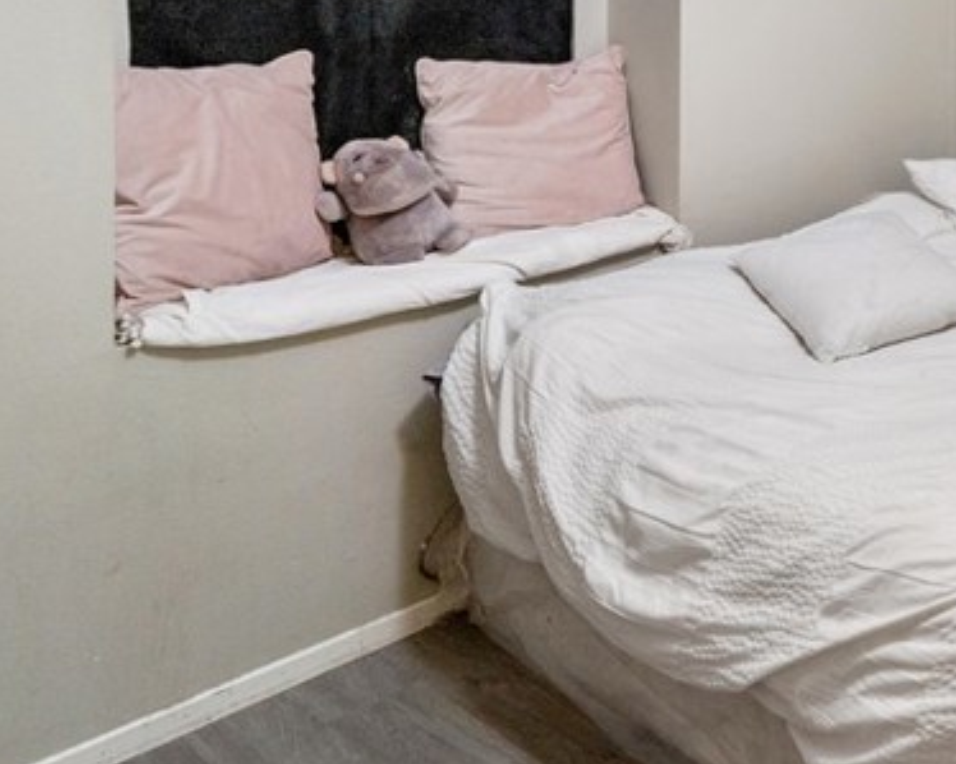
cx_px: 1160
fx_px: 1018
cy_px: 26
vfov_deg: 37.4
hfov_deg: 37.4
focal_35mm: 36
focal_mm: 14
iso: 320
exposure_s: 1/8
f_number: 9
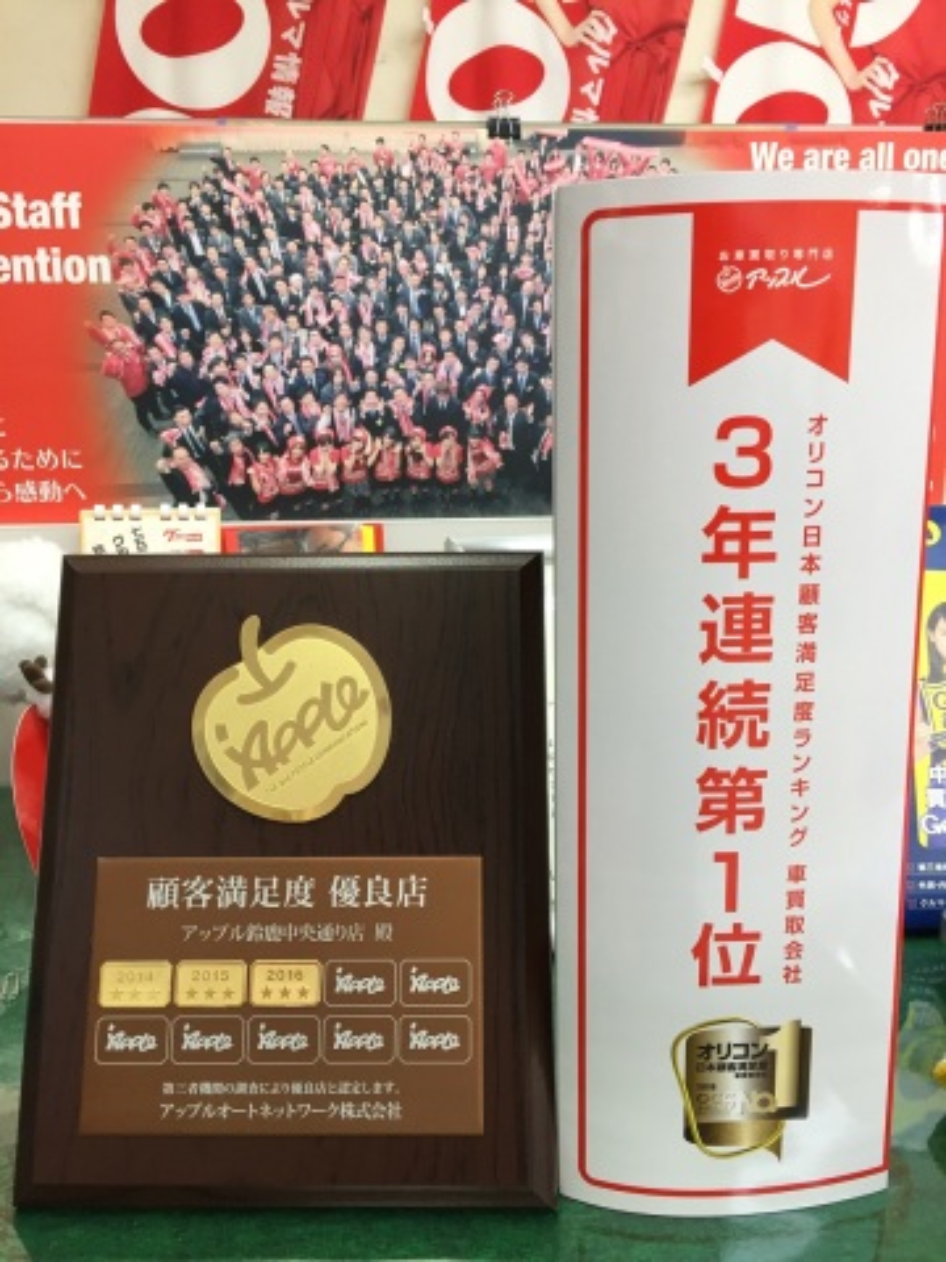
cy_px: 631
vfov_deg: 61.7
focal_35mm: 29
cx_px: 473
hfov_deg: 48.2
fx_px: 1057
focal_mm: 4.15
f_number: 2.2
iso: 40
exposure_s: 1/30
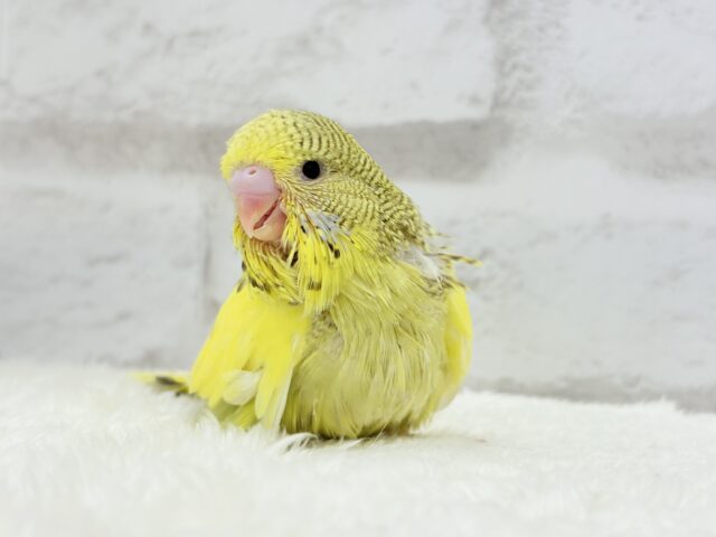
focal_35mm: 52
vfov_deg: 28.0
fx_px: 1076
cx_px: 358
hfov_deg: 36.8
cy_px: 268
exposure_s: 1/50
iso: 32
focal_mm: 5.96
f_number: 1.6
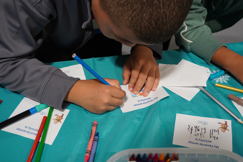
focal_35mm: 40
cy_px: 81
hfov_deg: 47.9
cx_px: 122
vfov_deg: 33.0
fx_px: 273
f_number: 4.5
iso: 500
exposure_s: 1/50
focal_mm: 27
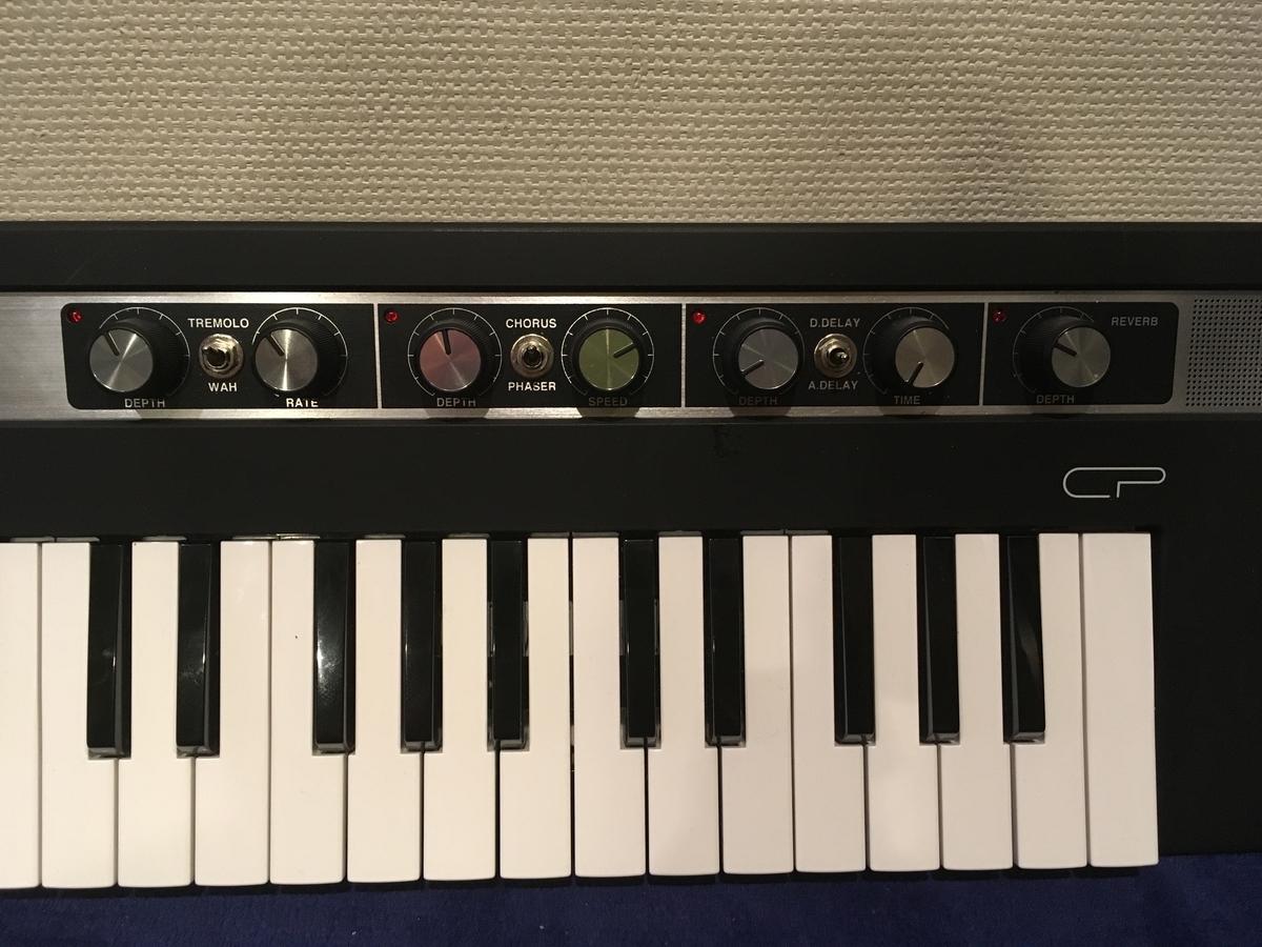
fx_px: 1057
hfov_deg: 61.7
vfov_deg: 48.2
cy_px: 474
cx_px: 631
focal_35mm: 29
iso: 200
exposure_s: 1/17
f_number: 2.2
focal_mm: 4.15
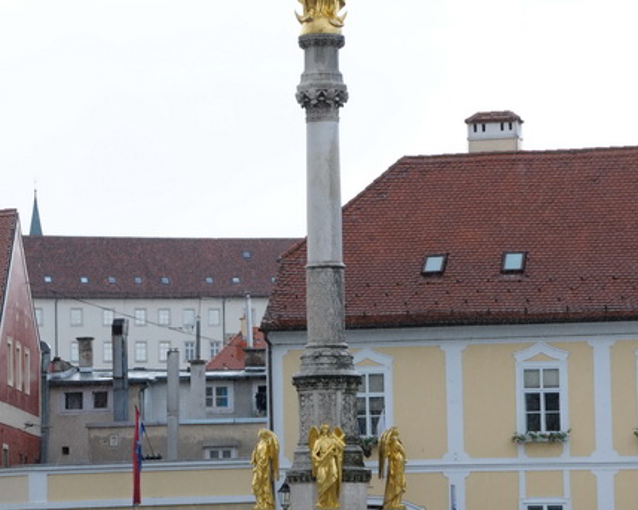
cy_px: 293
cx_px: 320
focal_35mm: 160
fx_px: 3015
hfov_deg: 12.1
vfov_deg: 9.7
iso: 400
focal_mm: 75
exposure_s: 1/320
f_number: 9
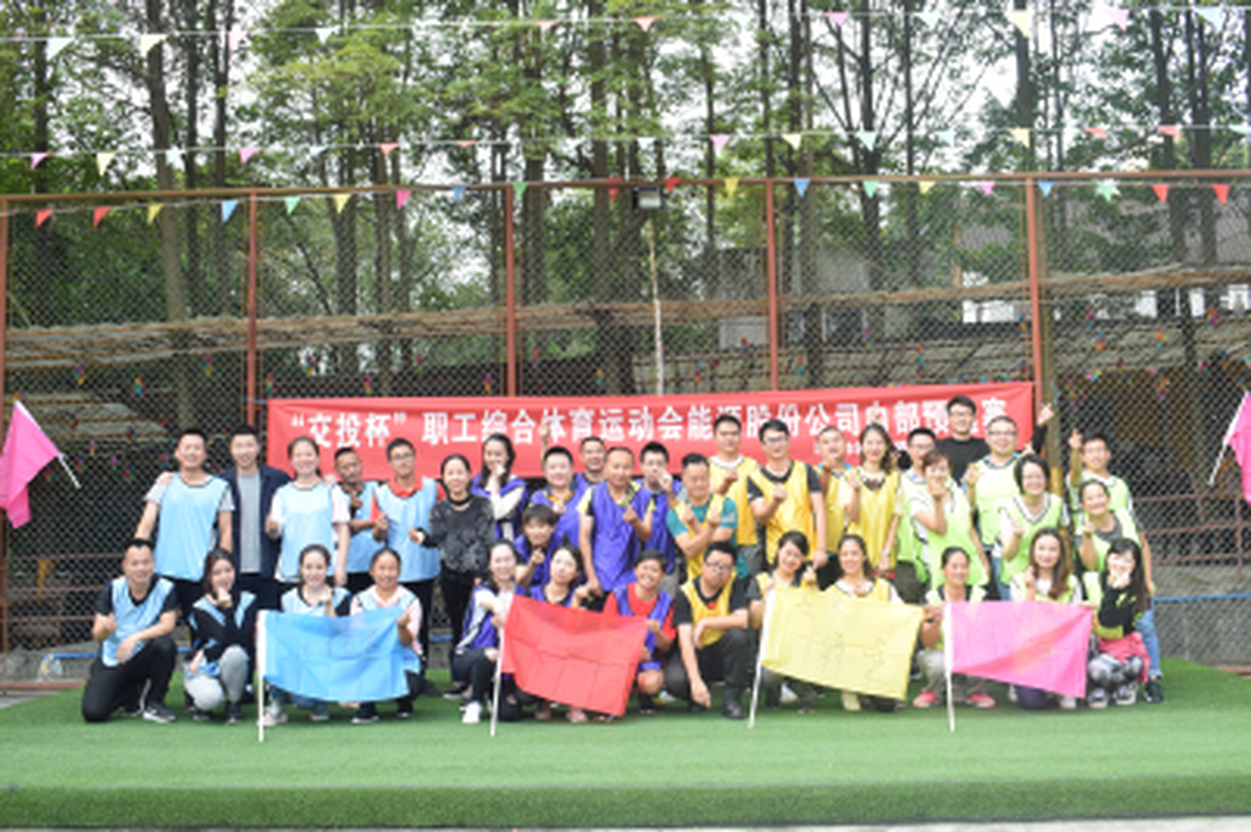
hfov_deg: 49.6
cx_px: 626
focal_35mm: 39
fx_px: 1354
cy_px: 416
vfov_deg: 34.2
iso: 1600
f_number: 7.1
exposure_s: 1/400
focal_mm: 26
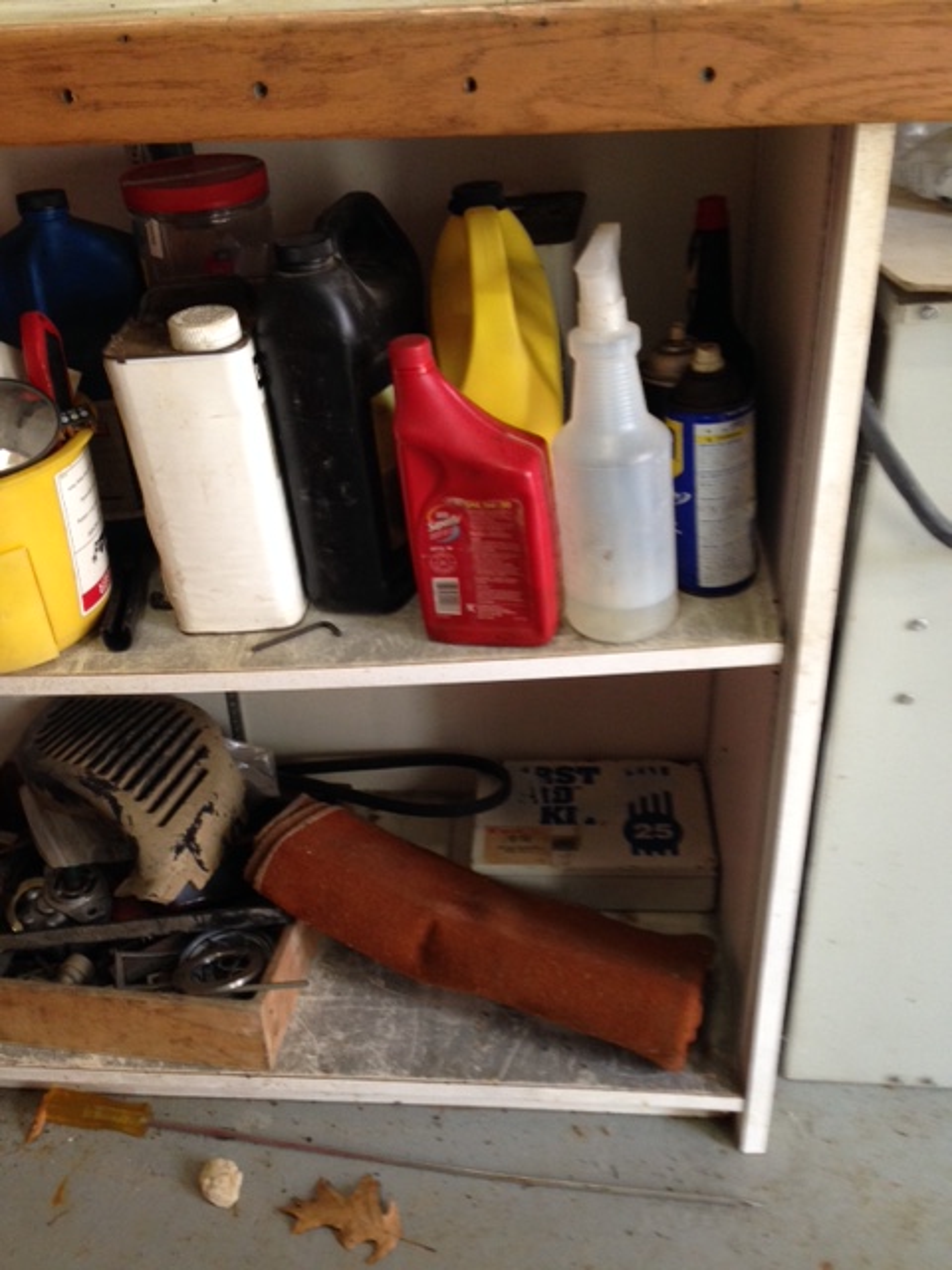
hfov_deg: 42.9
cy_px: 635
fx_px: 1210
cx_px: 476
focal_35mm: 33
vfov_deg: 55.4
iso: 125
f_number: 2.4
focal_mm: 4.12
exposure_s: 1/20
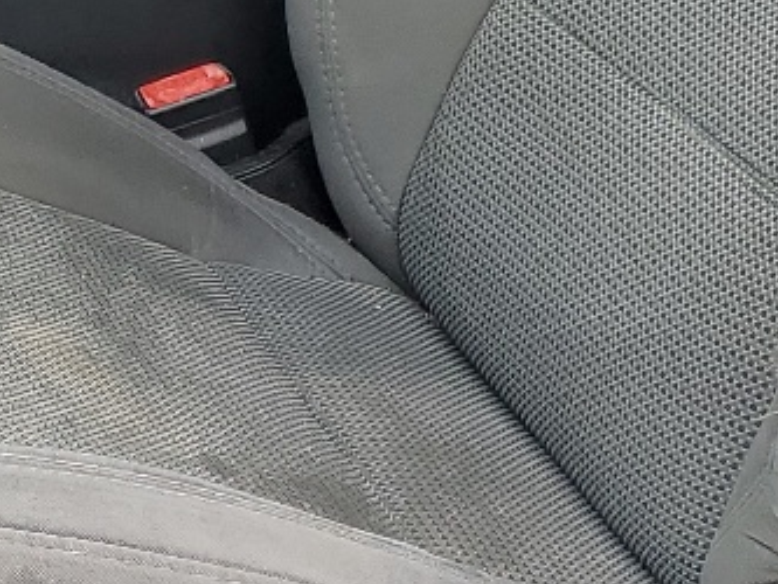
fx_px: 2810
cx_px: -353
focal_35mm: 125
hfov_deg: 14.8
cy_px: -178
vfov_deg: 11.5
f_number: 1.5
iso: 50
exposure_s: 1/625
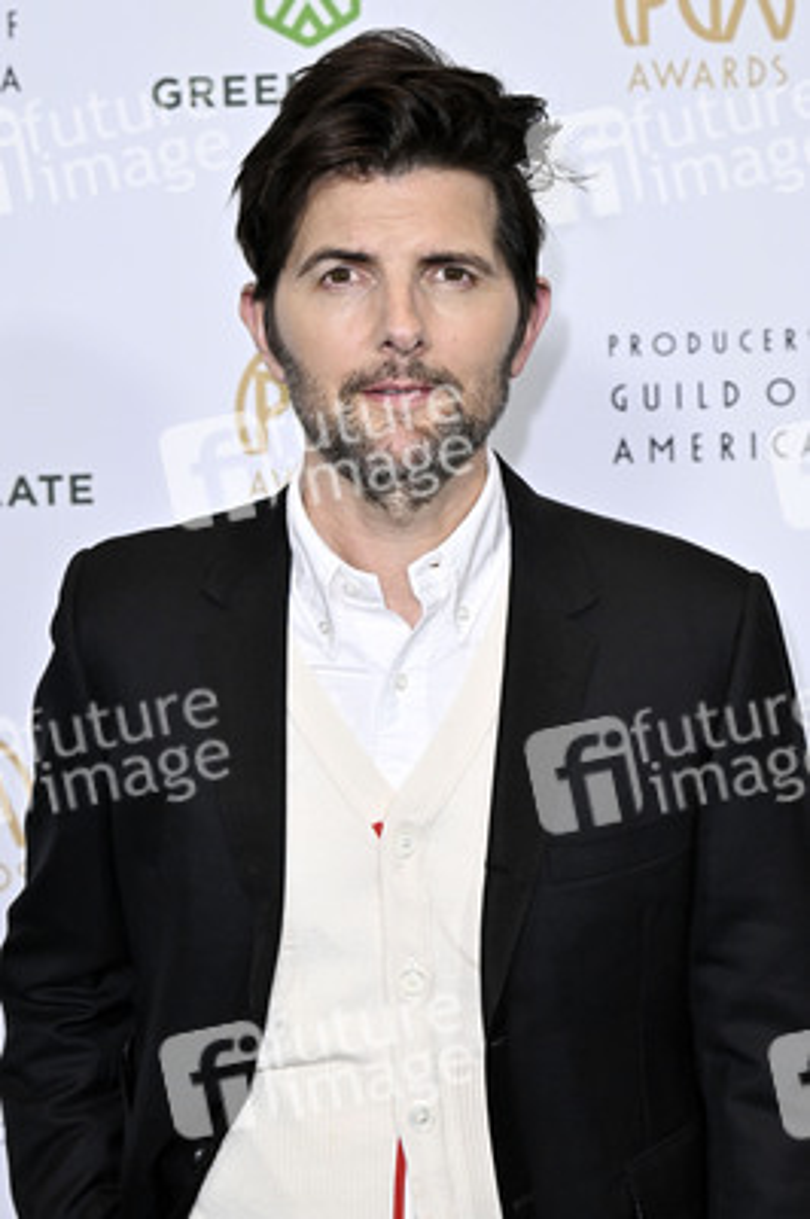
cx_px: 405
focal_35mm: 115
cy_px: 610
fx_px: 3888
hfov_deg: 11.9
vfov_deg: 17.8
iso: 2000
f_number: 5.6
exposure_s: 1/320
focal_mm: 77
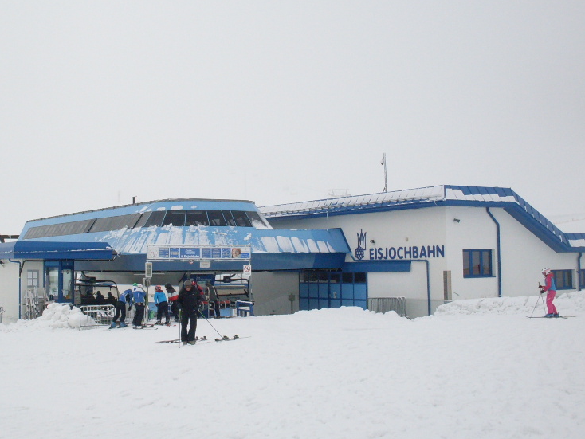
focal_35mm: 53
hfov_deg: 35.8
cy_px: 174
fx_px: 896
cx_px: 190
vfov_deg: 27.5
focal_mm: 6.3
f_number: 8.4
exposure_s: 1/750
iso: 120
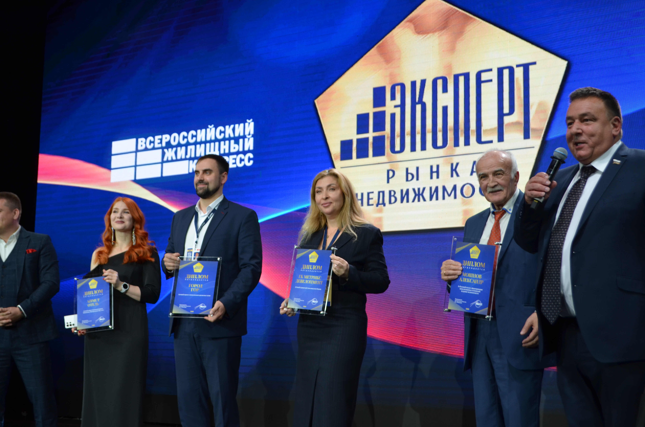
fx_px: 939
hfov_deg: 37.9
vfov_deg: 25.6
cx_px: 322
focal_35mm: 52
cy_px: 214
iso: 400
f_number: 5
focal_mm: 35
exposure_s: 1/80
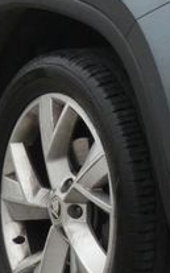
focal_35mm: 425
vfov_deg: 4.9
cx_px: 175
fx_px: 3157
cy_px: -8
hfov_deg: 3.1
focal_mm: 14.5
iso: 250
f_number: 5.6
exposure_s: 1/80
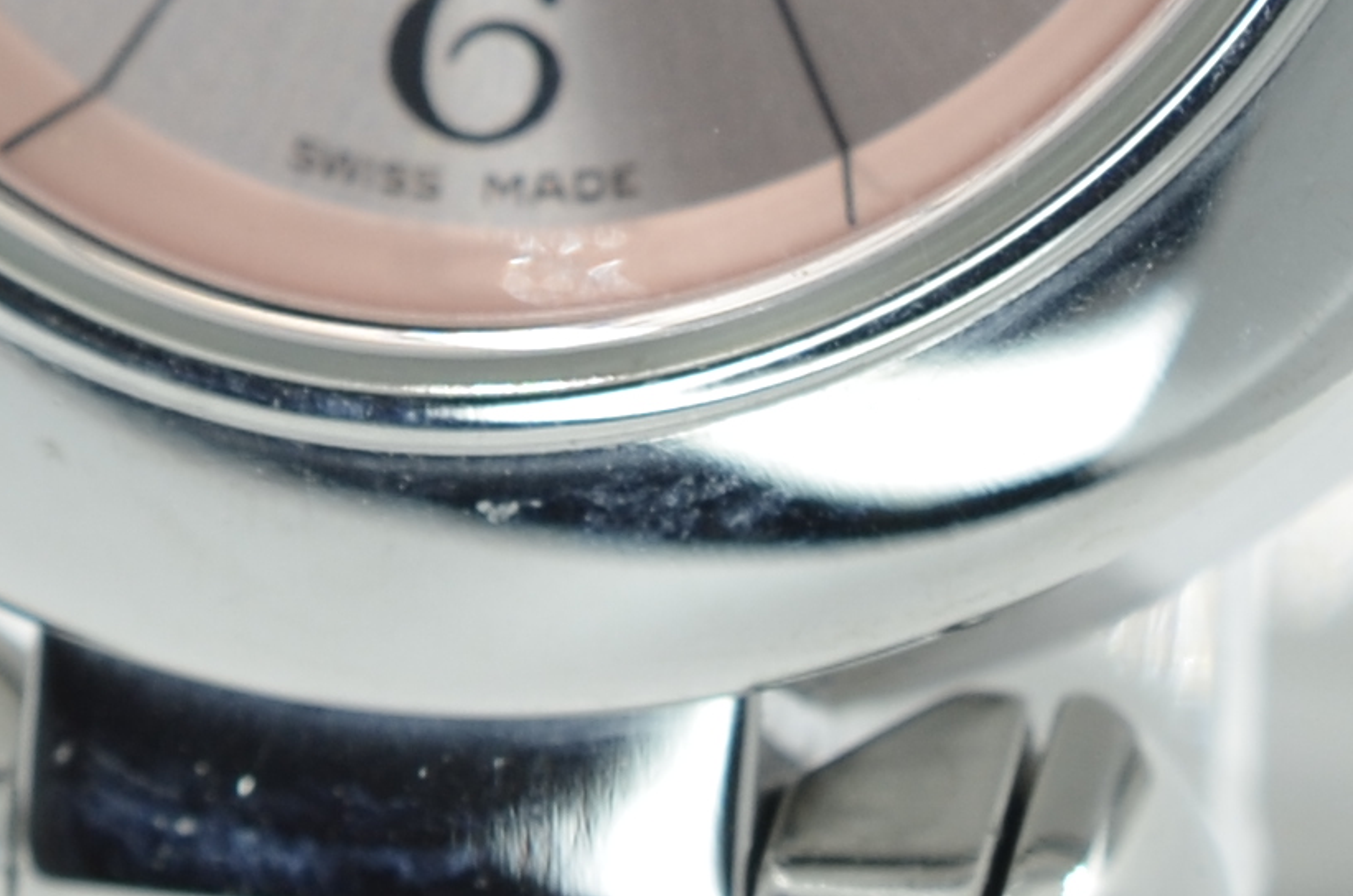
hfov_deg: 5.7
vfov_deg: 3.8
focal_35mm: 360
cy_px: -338
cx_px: 918
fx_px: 13504
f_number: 8
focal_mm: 40
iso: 160
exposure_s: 1/50
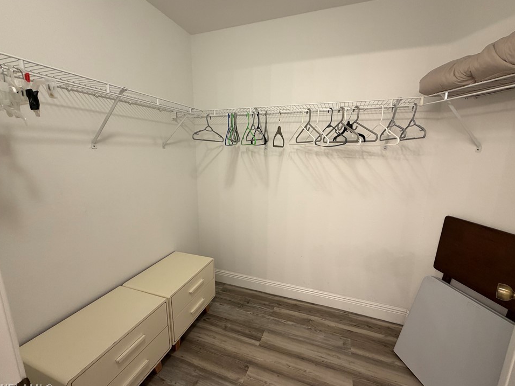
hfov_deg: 98.2
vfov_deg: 81.7
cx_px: 261
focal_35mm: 15
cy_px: 191
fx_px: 223
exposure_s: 1/60
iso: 160
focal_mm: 2.22
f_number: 2.2
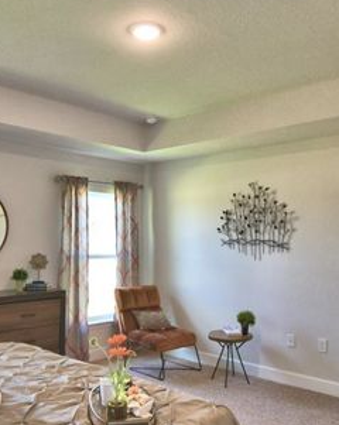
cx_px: 149
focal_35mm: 33
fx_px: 415
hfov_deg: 44.4
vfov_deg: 54.1
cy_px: 242
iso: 200
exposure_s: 1/50
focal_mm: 10
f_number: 4.5
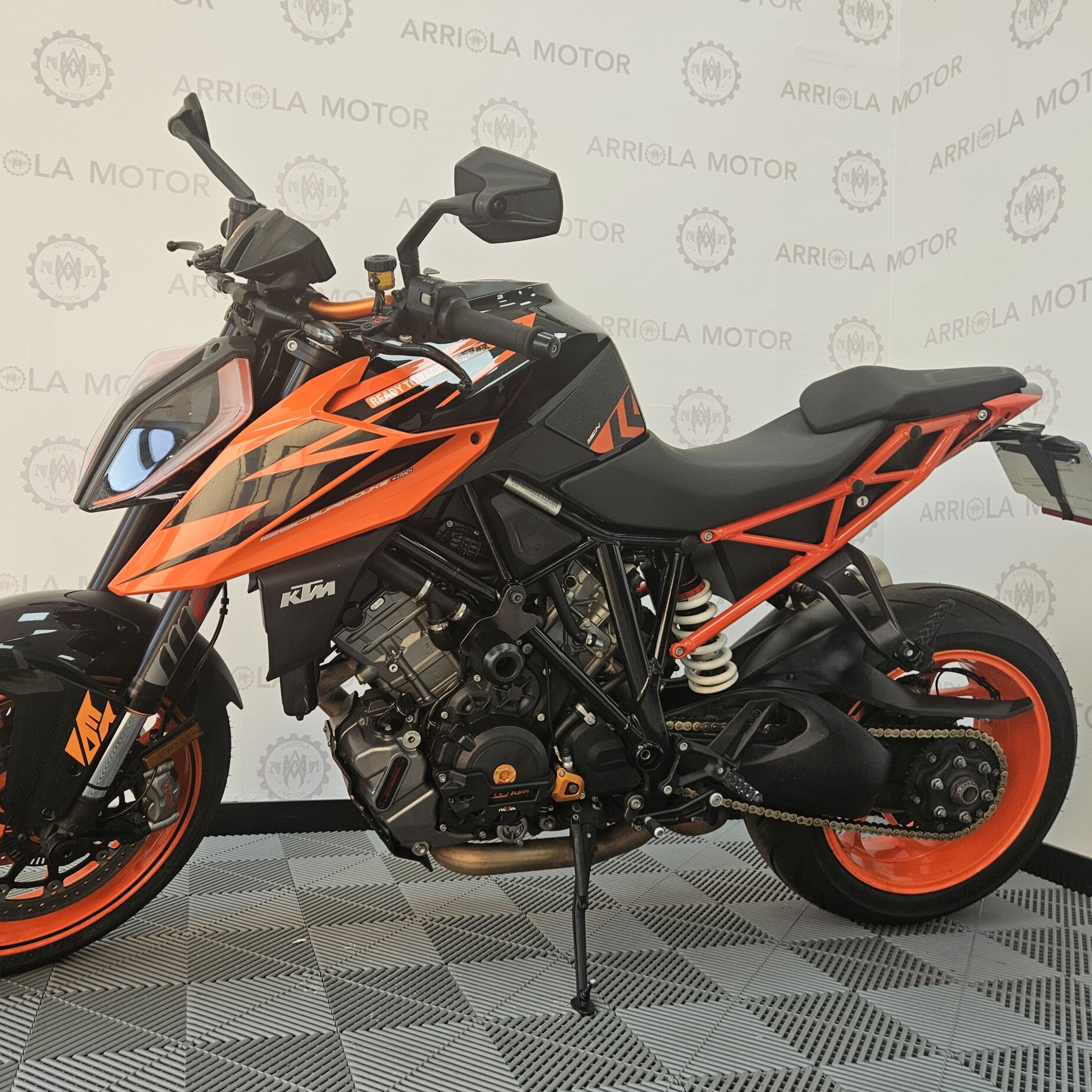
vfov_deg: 57.3
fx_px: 999
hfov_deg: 57.0
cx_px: 462
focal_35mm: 28
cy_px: 544
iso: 50
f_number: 1.8
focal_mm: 5.4
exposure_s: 1/100
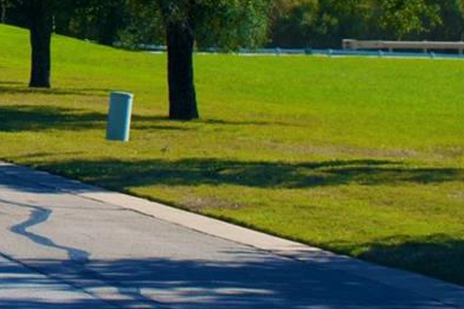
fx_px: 3234
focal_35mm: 251
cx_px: -465
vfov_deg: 5.4
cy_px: -162
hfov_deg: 7.8
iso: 200
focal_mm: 32
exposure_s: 1/400
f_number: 10
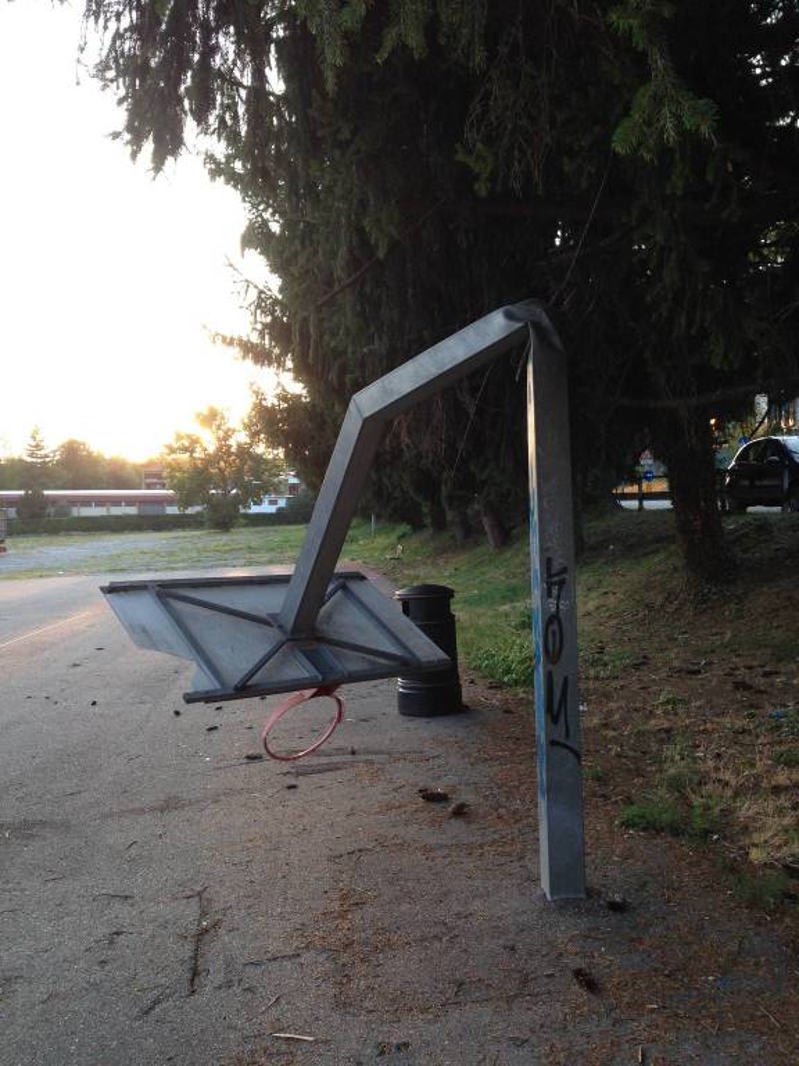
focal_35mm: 33
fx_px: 1016
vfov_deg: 55.4
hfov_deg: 42.9
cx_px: 400
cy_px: 533
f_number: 2.4
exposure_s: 1/120
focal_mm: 4.12
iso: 80
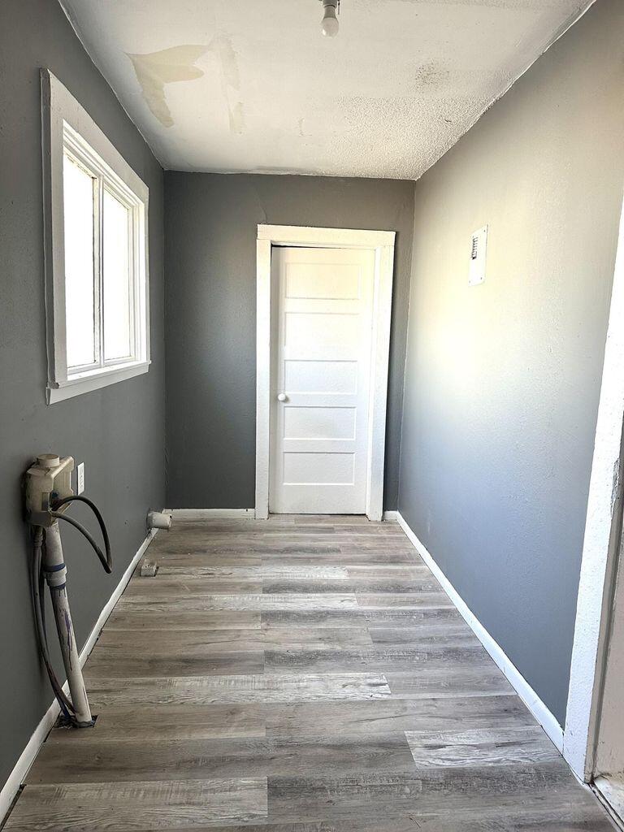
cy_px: 416
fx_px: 577
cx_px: 312
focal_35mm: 24
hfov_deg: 56.8
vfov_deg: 71.6
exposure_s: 1/118
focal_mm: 6.86
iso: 250
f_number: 1.78
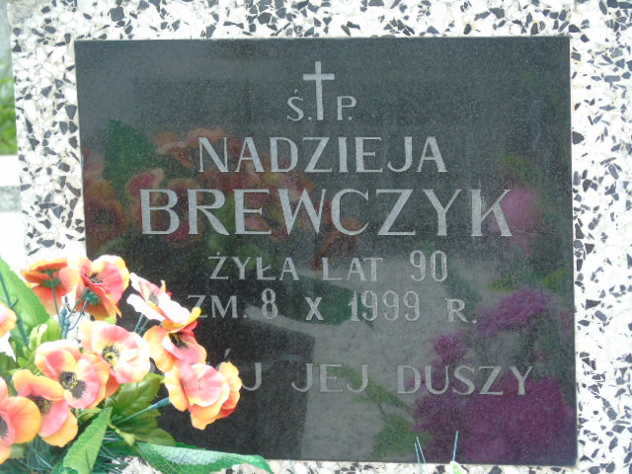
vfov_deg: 10.4
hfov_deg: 13.9
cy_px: 237
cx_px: 316
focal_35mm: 142
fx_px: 2593
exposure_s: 1/125
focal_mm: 25
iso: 250
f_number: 4.7
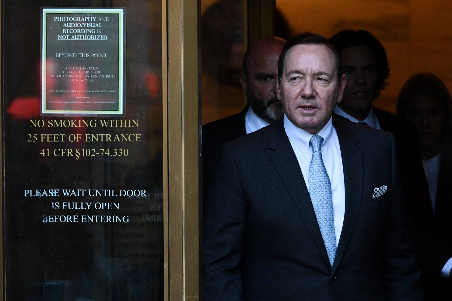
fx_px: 1758
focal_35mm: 140
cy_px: 150
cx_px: 226
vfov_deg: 9.8
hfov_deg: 14.7
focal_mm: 140
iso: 2000
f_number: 5
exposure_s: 1/800
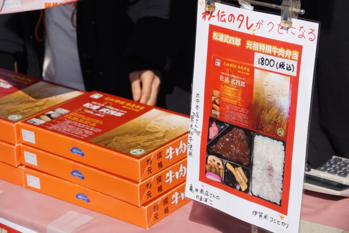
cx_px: 174
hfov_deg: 19.4
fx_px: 1018
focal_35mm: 105
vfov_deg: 13.1
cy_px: 116
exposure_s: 1/320
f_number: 8
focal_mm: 70
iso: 100
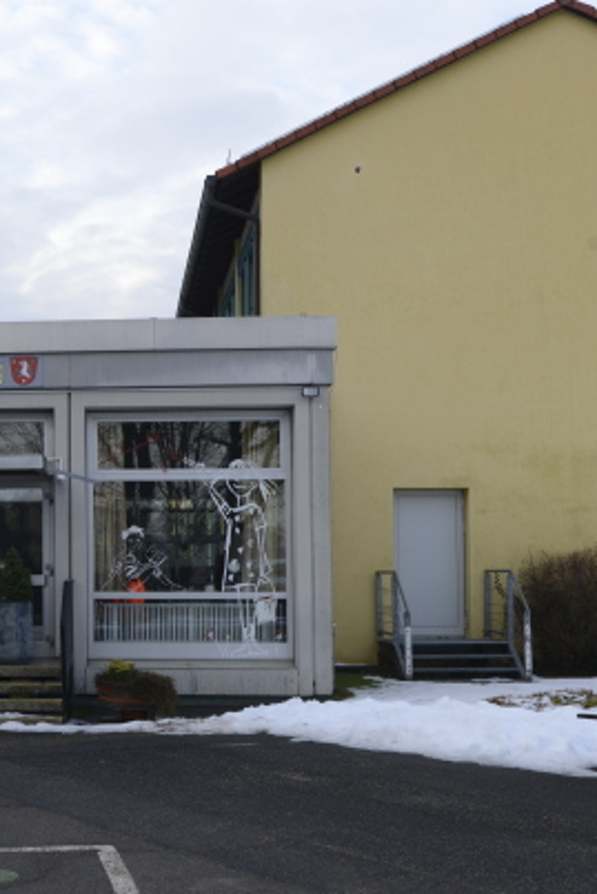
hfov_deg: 22.0
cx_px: -34
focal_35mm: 59
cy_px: 501
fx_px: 1466
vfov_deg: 33.9
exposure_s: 1/320
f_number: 9
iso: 800
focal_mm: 31
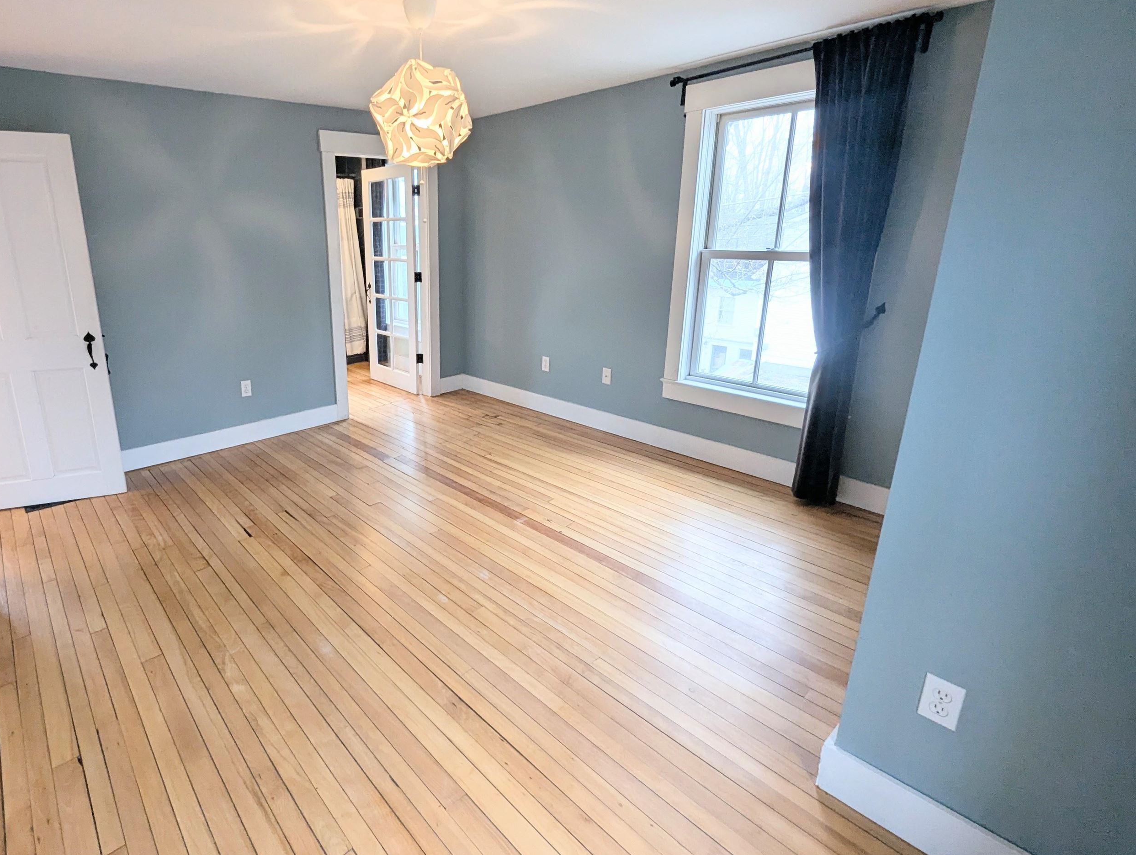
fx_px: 526
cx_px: 446
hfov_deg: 93.0
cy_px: 385
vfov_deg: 78.0
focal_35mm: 16
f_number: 2.2
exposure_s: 1/30.3
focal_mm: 1.95
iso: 62
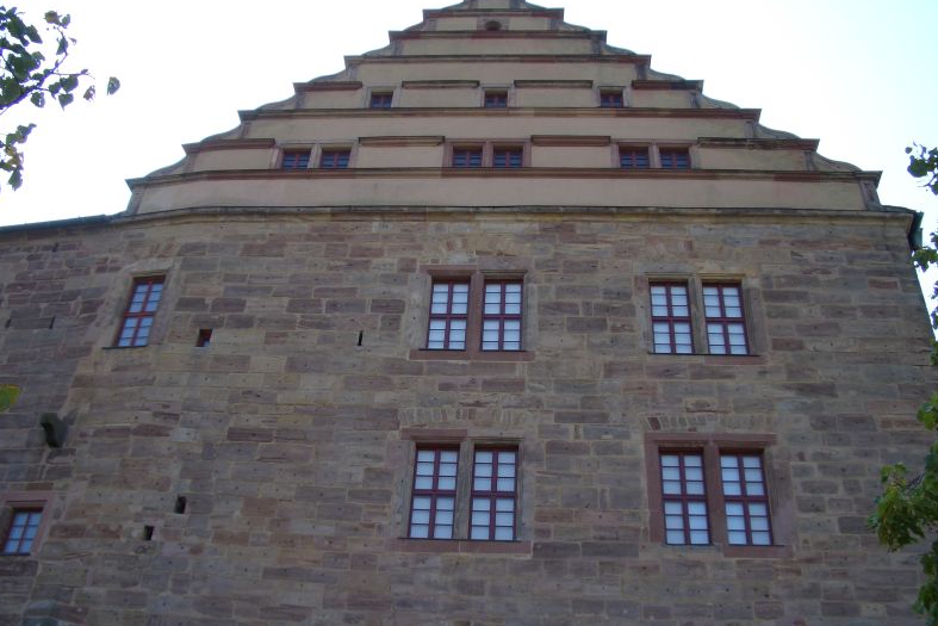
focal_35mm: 37
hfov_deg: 51.9
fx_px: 964
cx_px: 467
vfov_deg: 35.9
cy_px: 341
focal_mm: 5.8
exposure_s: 1/160
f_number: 4.3
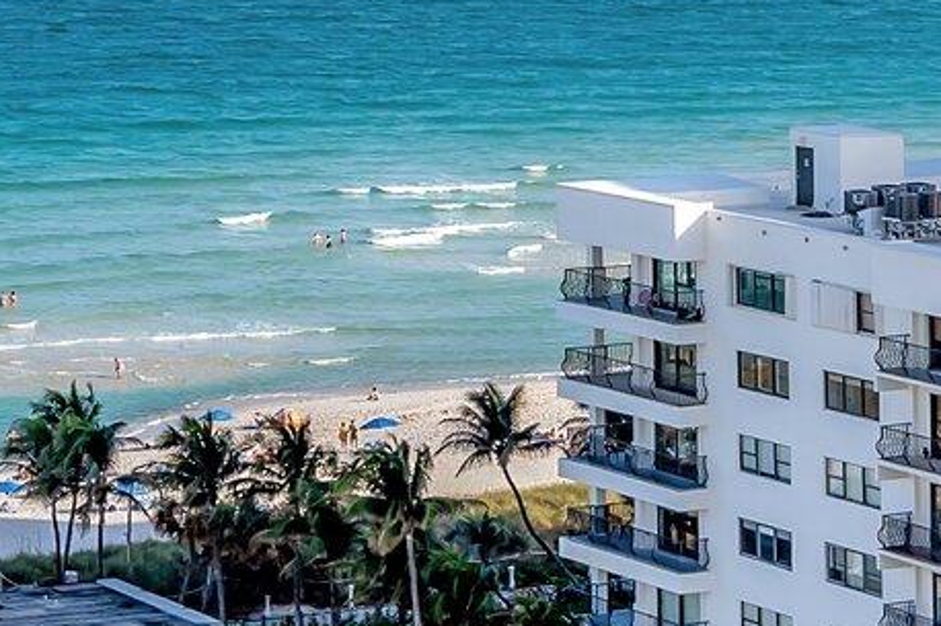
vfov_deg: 8.3
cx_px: -401
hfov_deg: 12.2
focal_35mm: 161
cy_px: -295
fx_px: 4207
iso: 320
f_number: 9
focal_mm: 24
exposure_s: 1/160
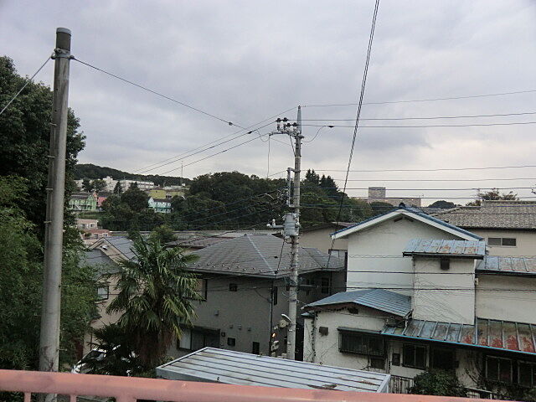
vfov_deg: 48.2
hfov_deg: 61.7
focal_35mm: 29
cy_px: 201
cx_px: 268
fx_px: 449
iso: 160
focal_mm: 5.2
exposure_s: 1/60
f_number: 3.5
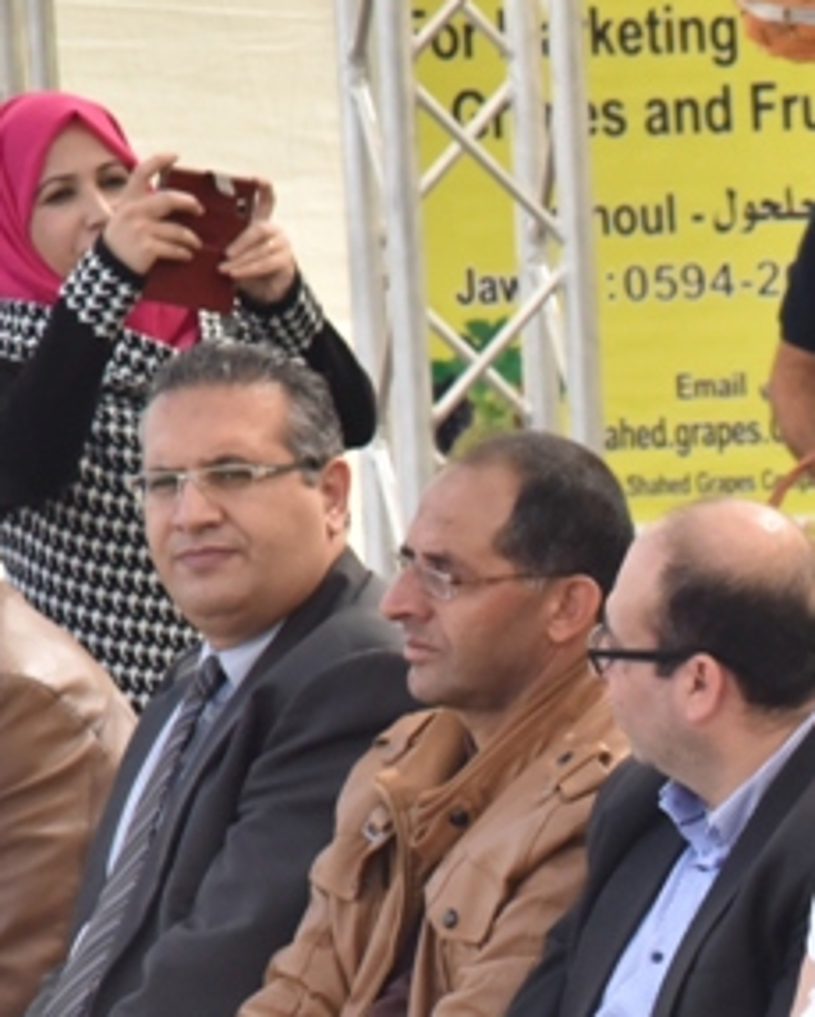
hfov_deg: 3.8
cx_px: 1279
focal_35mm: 402
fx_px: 12108
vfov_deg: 4.8
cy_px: 1029
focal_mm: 120
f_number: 14
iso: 1600
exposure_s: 1/800
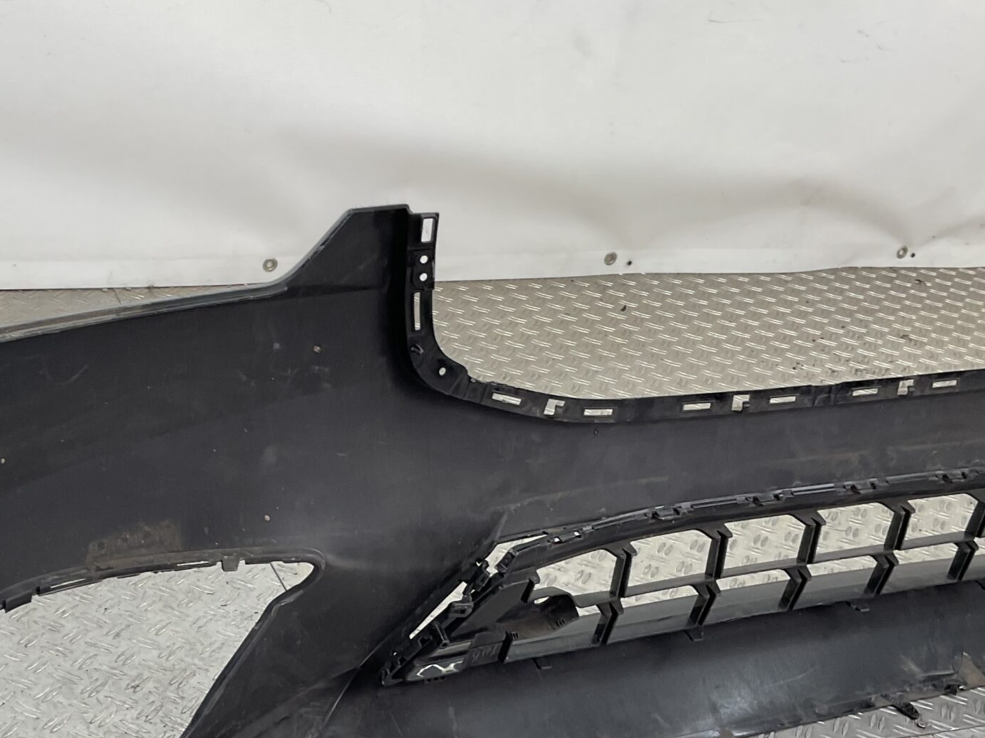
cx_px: 342
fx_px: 1536
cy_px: 538
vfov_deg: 26.7
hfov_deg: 35.3
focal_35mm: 54
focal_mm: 3
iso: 32
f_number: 1.8
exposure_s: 1/120
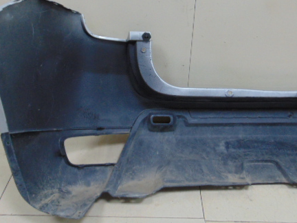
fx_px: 317
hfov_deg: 50.1
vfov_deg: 38.5
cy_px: 87
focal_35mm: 37
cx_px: 151
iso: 160
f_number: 3
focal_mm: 4.5
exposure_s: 1/30
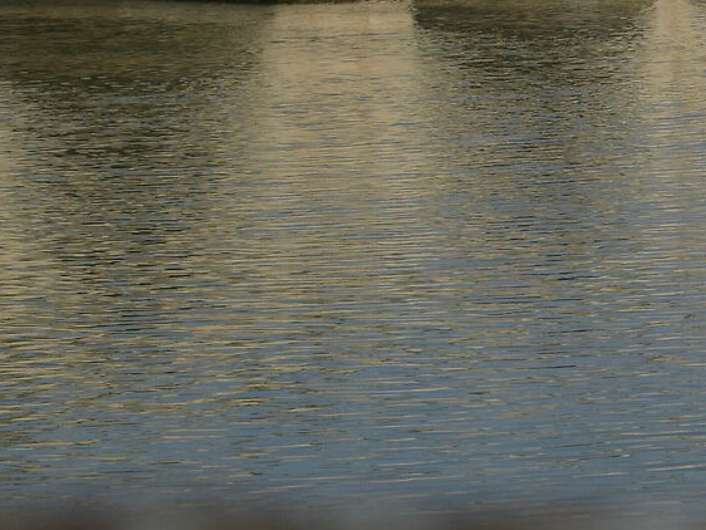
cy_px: -21
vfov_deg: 7.5
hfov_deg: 9.5
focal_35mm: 197
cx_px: 1293
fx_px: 4020
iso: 250
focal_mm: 32
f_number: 8
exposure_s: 1/1000
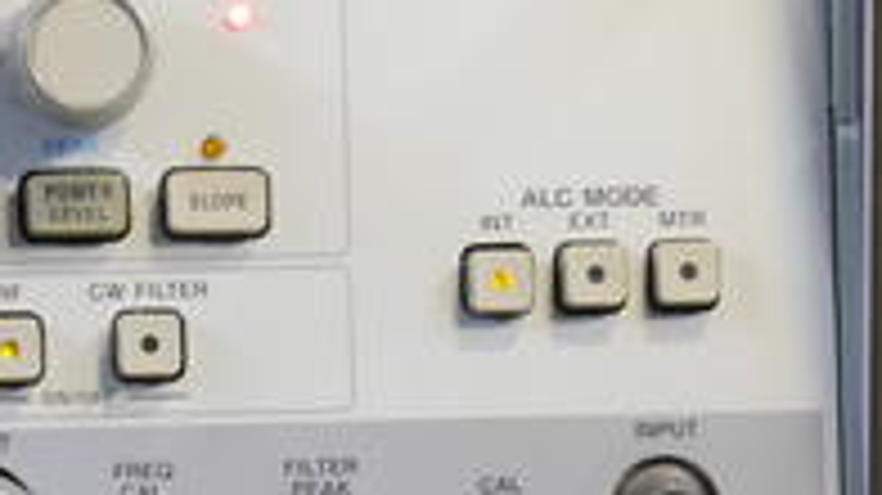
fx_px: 10074
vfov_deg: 2.8
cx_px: 423
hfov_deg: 5.0
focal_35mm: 431
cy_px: 238
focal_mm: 97
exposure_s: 1/1.6
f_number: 16
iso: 400
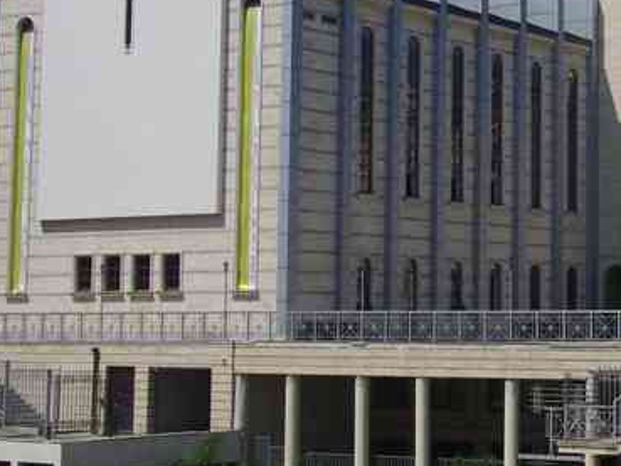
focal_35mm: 105
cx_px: 645
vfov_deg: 14.0
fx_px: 1883
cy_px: 77
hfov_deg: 18.2
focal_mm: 26.9
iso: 200
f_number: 11
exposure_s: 1/125
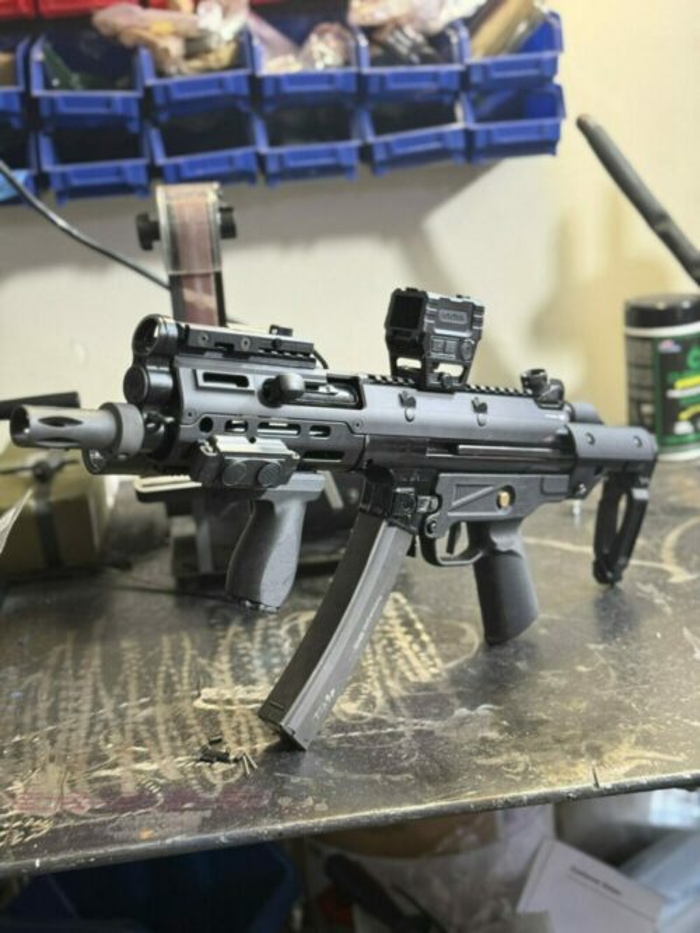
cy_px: 466
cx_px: 350
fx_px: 1295
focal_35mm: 48
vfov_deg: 39.7
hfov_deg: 30.3
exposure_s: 1/60
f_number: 1.78
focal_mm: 6.76
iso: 160
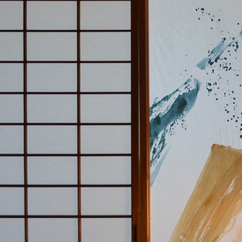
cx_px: 344
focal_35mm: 84
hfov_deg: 18.6
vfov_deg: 20.3
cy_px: 32
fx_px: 664
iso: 800
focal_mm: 20
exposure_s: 1/40
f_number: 3.8
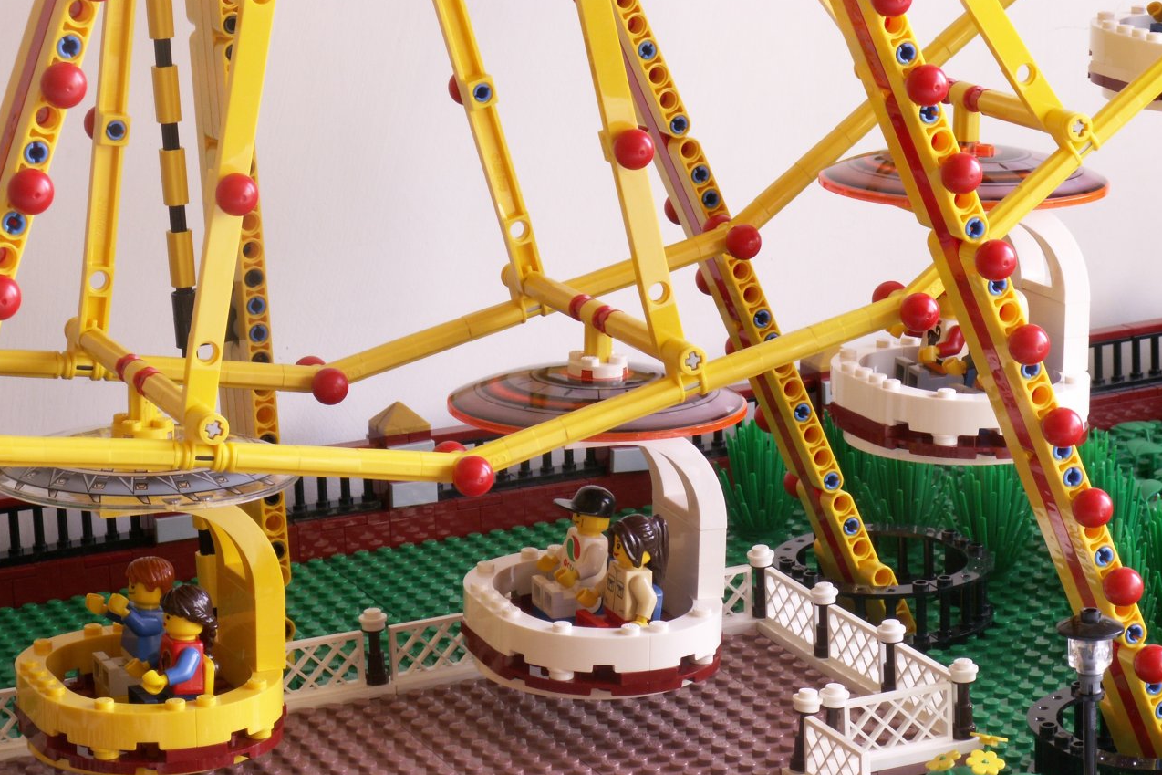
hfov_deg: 17.6
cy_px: 432
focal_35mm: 116
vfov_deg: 11.8
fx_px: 3743
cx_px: 581
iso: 50
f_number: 8
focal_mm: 18.12
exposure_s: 1/8
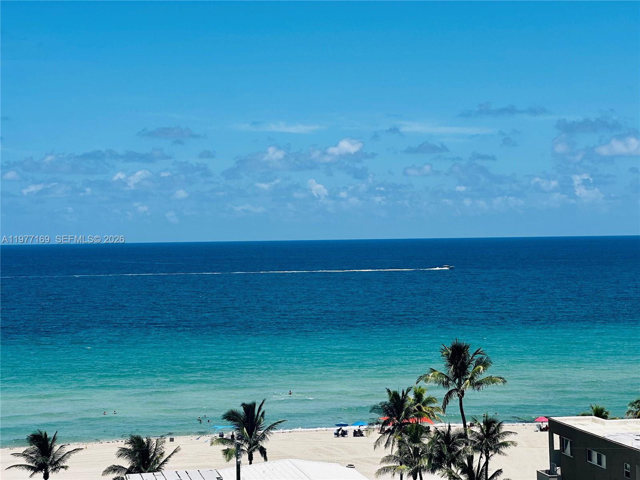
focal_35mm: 77
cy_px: 240
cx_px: 320
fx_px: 1424
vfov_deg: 19.1
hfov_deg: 25.3
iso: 32
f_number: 2.8
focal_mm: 9
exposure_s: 1/1206
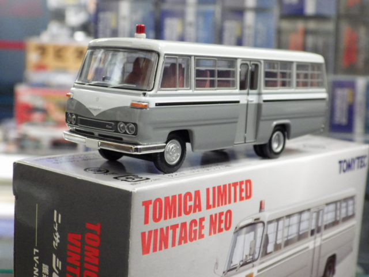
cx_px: 184
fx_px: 629
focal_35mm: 59
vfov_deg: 24.8
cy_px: 138
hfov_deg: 32.7
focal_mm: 10.7
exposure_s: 1/30
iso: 800
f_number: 4
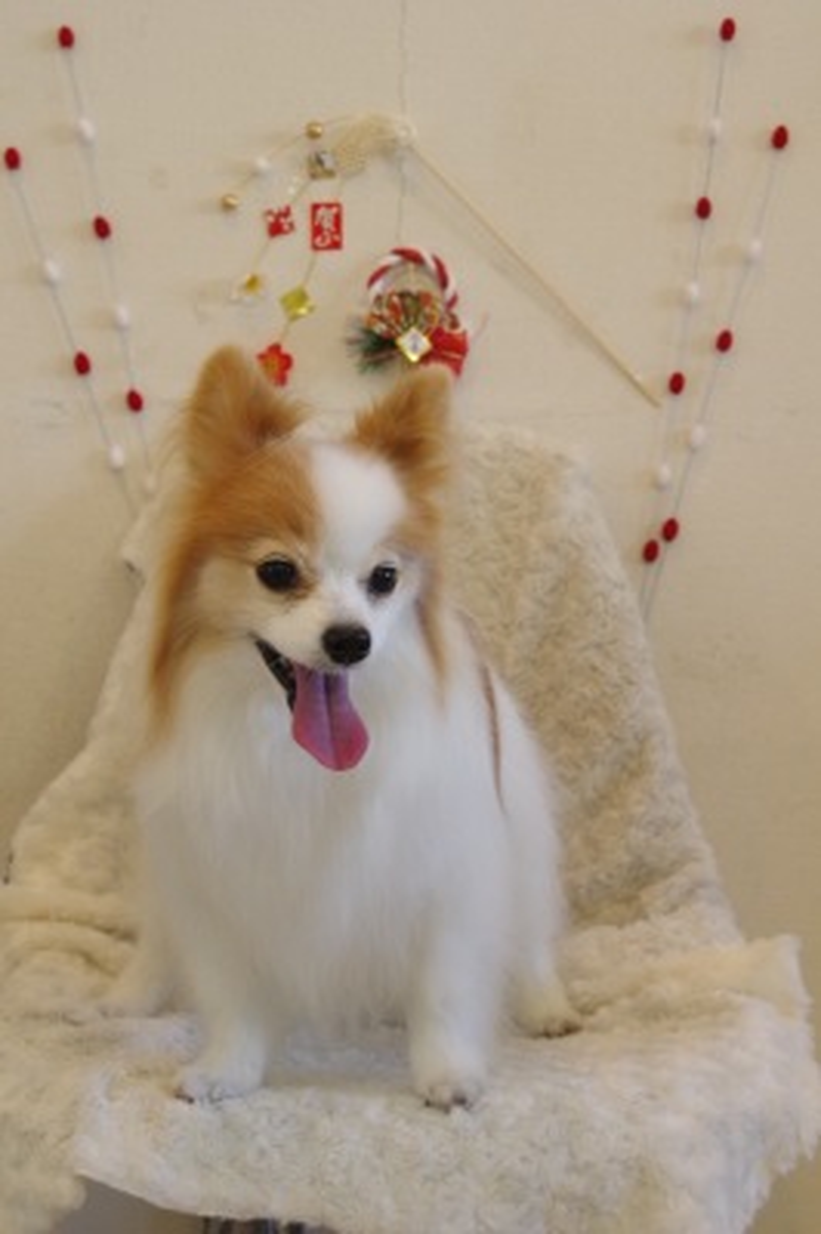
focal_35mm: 57
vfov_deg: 35.1
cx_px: 410
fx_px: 1953
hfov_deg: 23.7
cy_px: 617
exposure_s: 1/80
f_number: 7.1
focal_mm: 38
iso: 1600
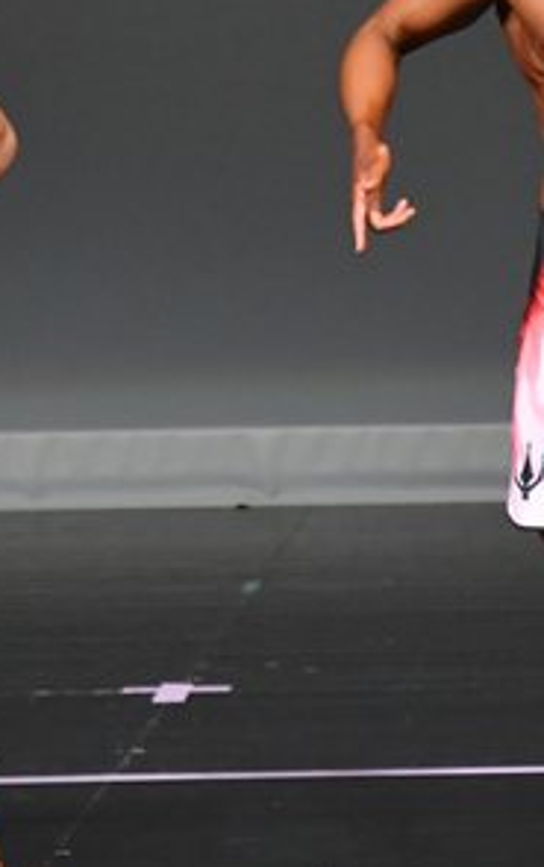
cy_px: 256
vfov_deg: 2.6
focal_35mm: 802
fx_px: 18978
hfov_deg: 1.6
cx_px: 887
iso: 4000
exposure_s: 1/400
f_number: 5.6
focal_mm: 200
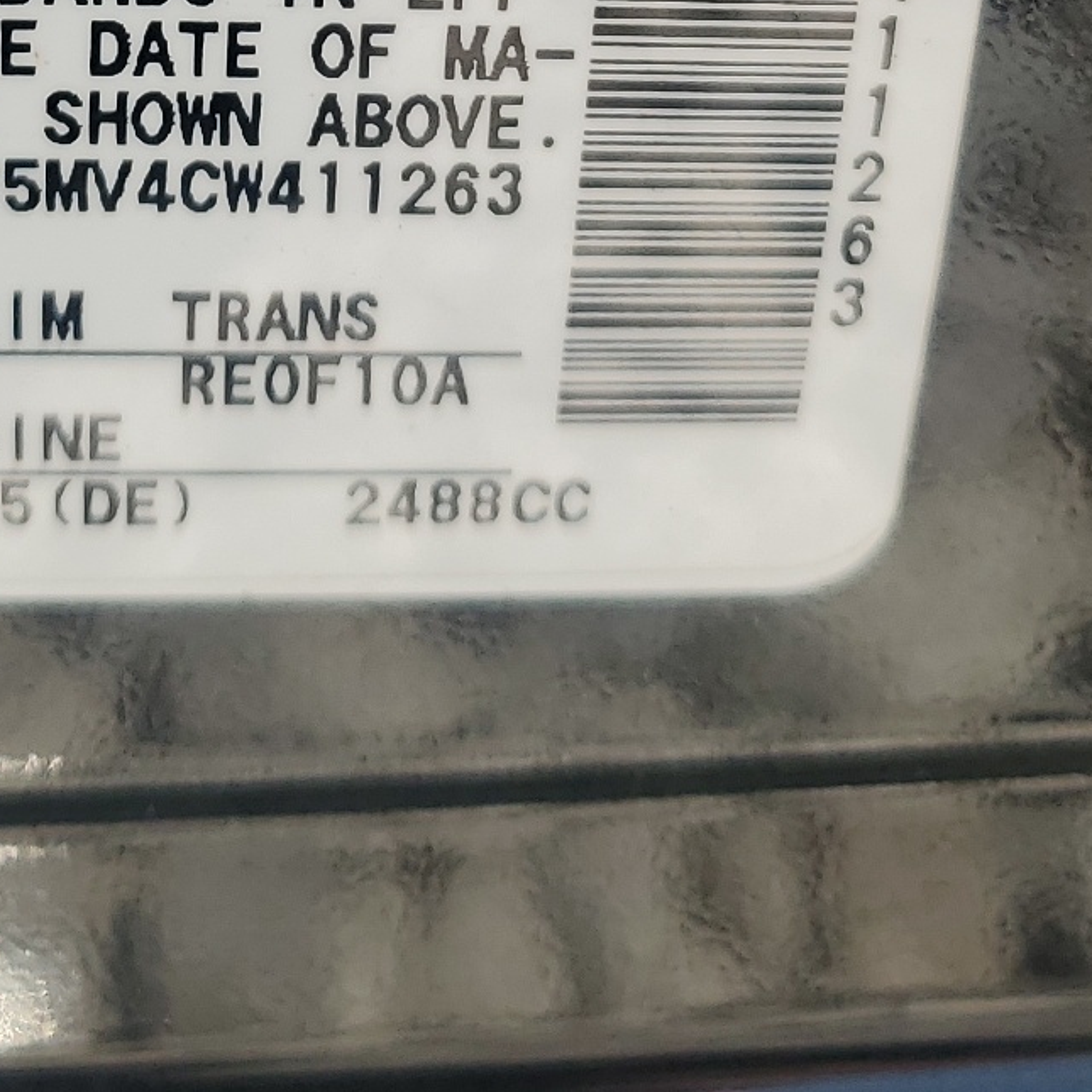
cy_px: -529
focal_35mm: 76
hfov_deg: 22.4
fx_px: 2712
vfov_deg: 19.8
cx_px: 193
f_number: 1.5
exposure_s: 1/1250
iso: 50
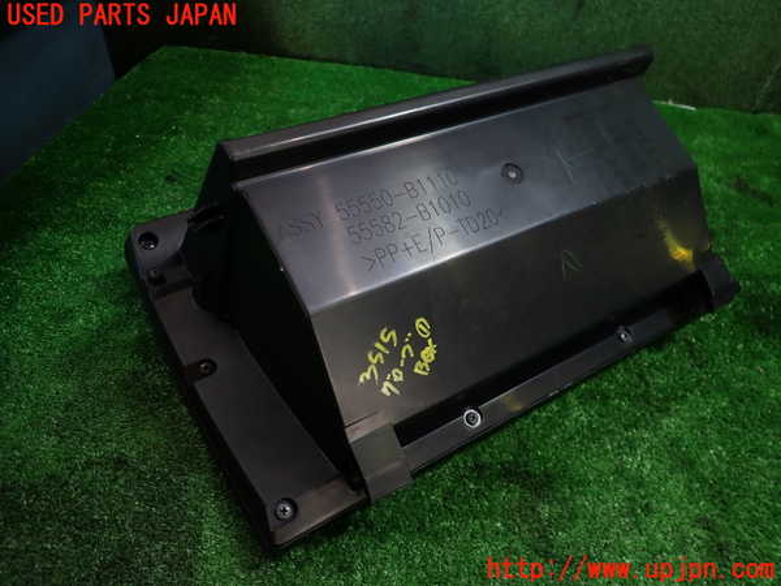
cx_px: 390
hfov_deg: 69.4
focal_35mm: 25
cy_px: 293
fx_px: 564
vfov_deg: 54.9
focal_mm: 4.5
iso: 160
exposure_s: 1/60
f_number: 2
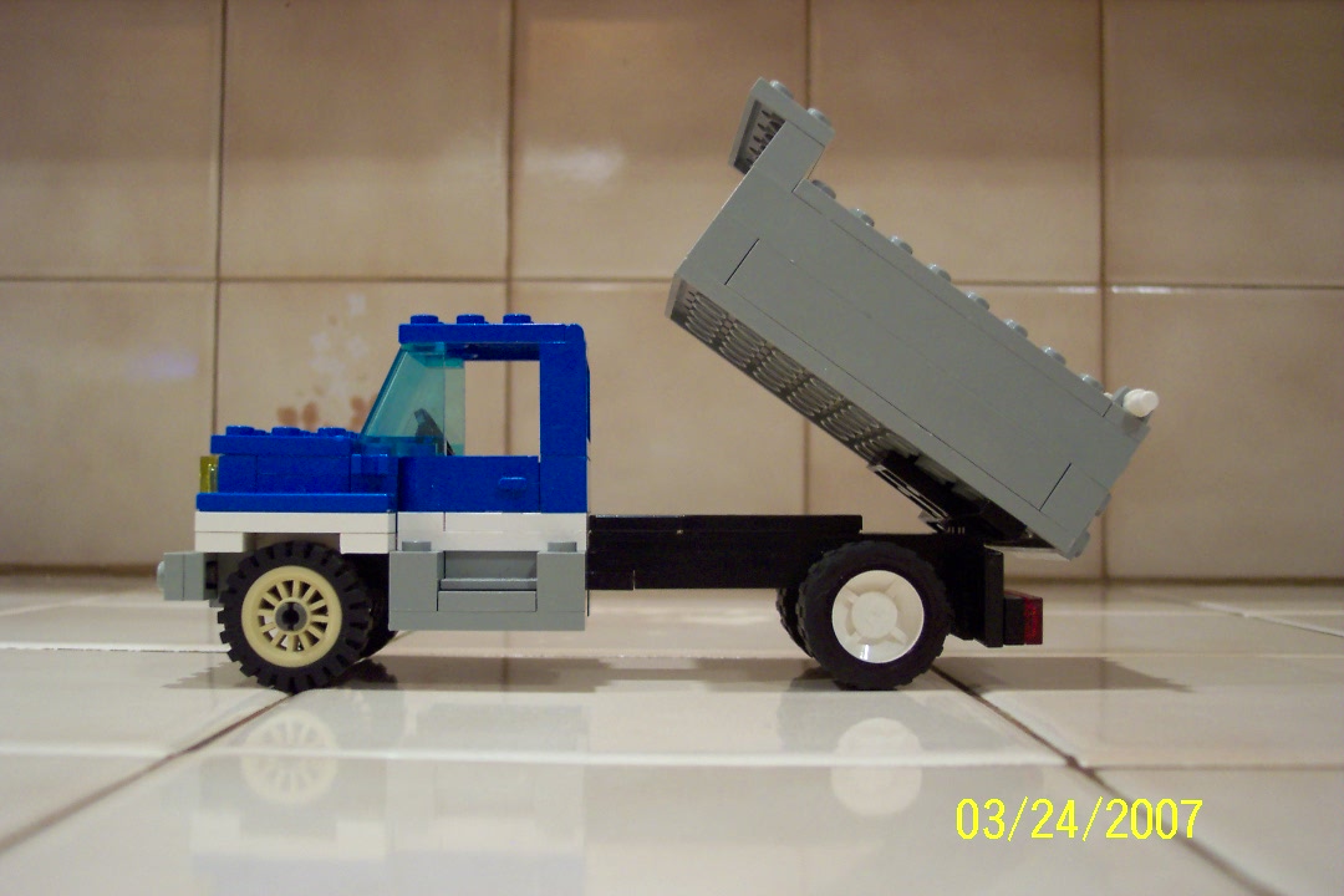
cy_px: 448
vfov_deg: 35.1
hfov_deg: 50.7
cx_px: 672
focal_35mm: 38
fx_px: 1419
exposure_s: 1/30
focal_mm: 8
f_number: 2.8
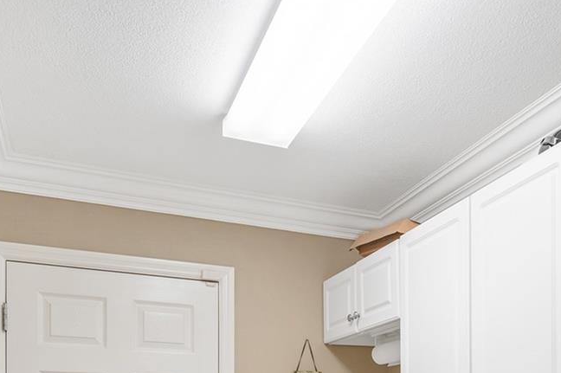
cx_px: 378
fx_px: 654
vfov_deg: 28.0
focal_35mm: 42
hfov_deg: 45.7
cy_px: 443
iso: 500
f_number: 8
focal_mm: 17
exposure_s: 1/4
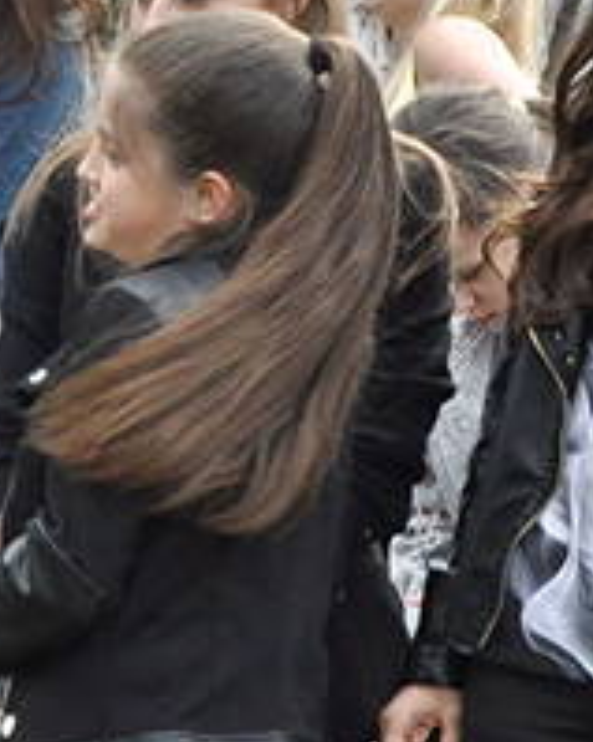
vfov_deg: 6.4
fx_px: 6586
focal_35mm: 300
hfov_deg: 5.0
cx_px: -742
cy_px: 498
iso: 1250
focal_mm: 50
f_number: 13
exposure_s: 1/160
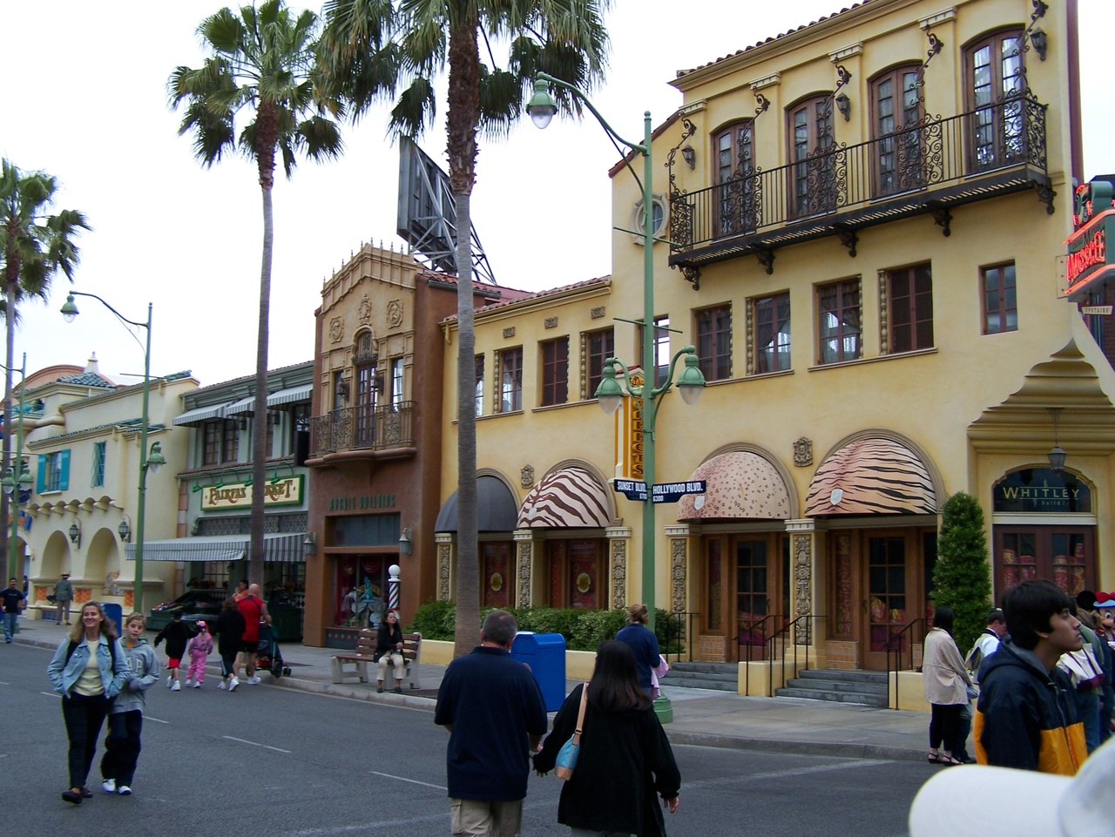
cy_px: 418
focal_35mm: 38
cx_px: 558
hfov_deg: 49.0
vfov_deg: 37.7
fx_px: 1224
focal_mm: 6.3
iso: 80
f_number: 2.8
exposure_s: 1/250
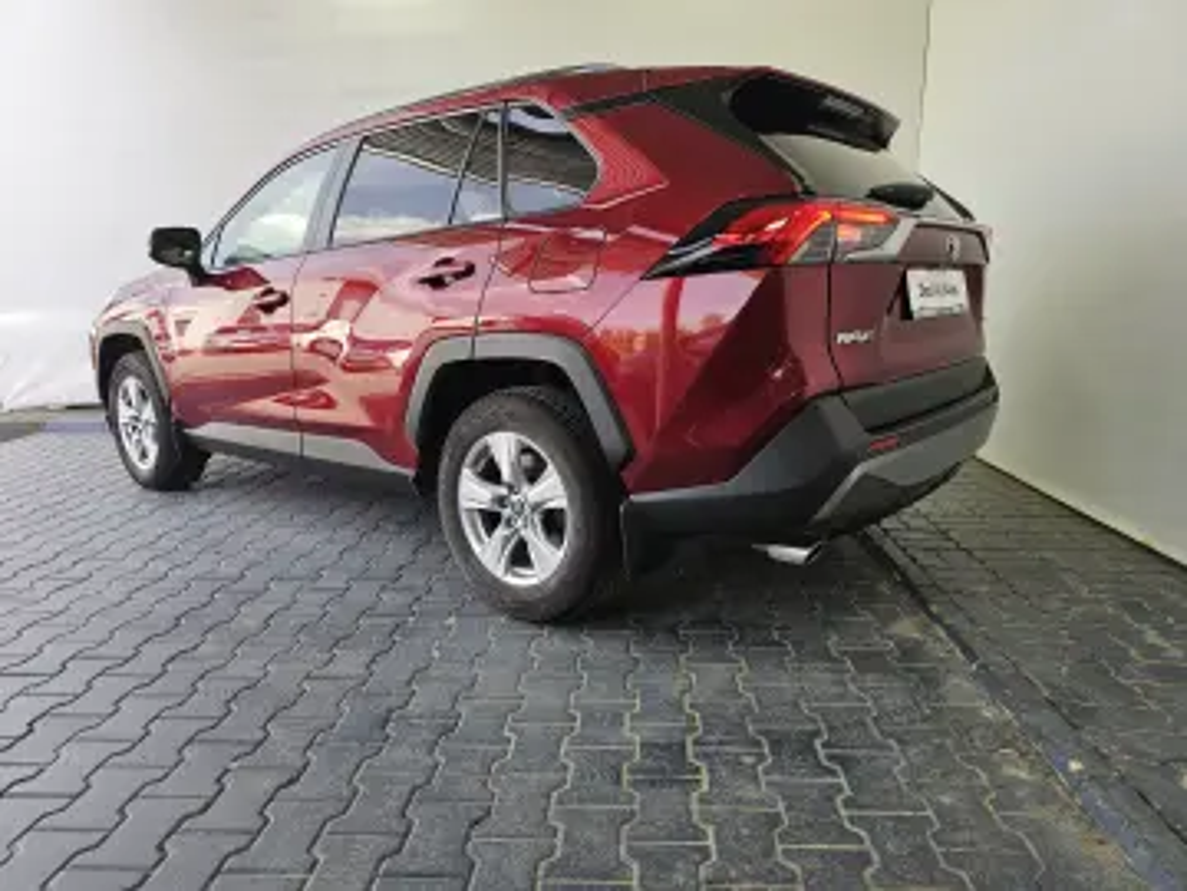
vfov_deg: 58.9
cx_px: 594
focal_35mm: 23
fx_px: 789
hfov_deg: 73.9
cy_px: 446
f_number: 1.7
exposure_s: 1/100
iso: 16
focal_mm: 6.3
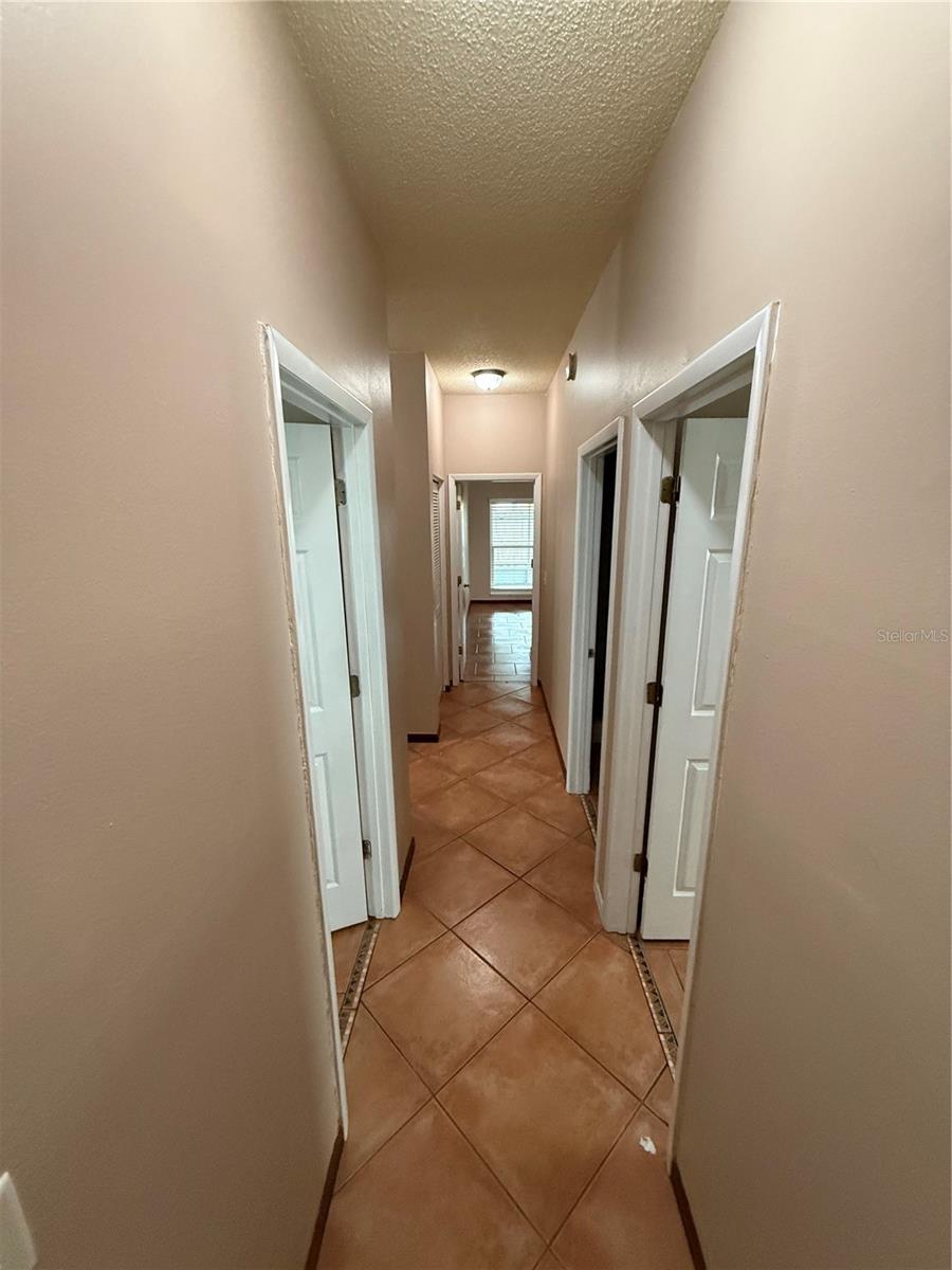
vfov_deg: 102.1
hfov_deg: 85.7
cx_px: 476
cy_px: 635
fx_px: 513
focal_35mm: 14
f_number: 2.2
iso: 500
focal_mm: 2.22
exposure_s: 1/60
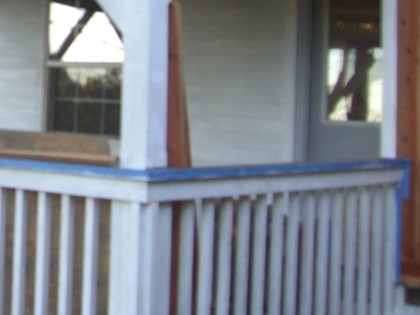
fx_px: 1165
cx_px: -37
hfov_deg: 19.6
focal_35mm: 96
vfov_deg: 15.1
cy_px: -6
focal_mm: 6.2
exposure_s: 1/80
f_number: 2.7
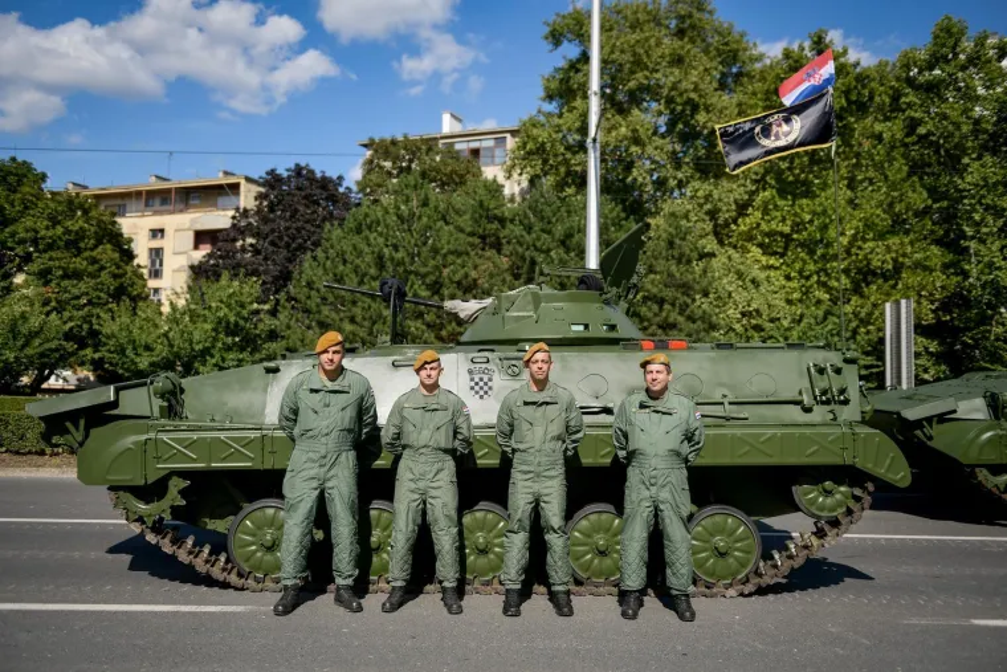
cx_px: 504
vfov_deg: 38.9
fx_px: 951
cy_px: 336
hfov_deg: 55.8
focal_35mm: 34
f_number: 2.8
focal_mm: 34
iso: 100
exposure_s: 1/3200
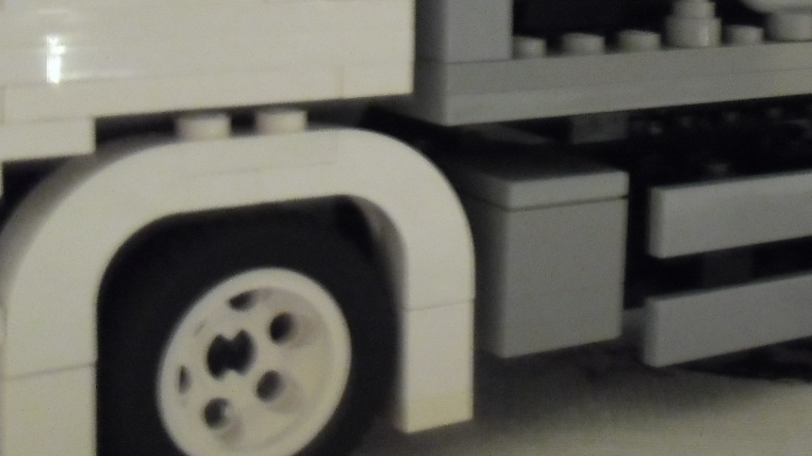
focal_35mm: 70
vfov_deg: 16.9
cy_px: 4
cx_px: 668
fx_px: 1507
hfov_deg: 29.4
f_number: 3.5
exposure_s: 1/2.5
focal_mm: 4.9
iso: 400
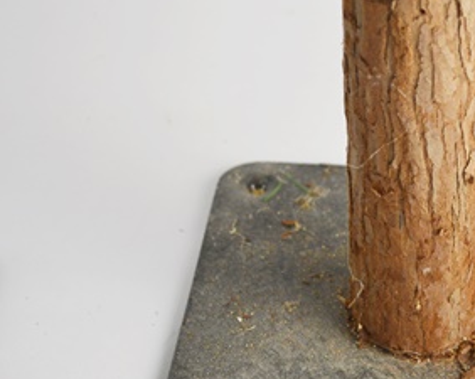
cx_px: 409
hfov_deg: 14.5
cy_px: 173
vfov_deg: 11.7
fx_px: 1854
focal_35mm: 132
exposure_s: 1/125
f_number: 5.6
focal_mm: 44
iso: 360
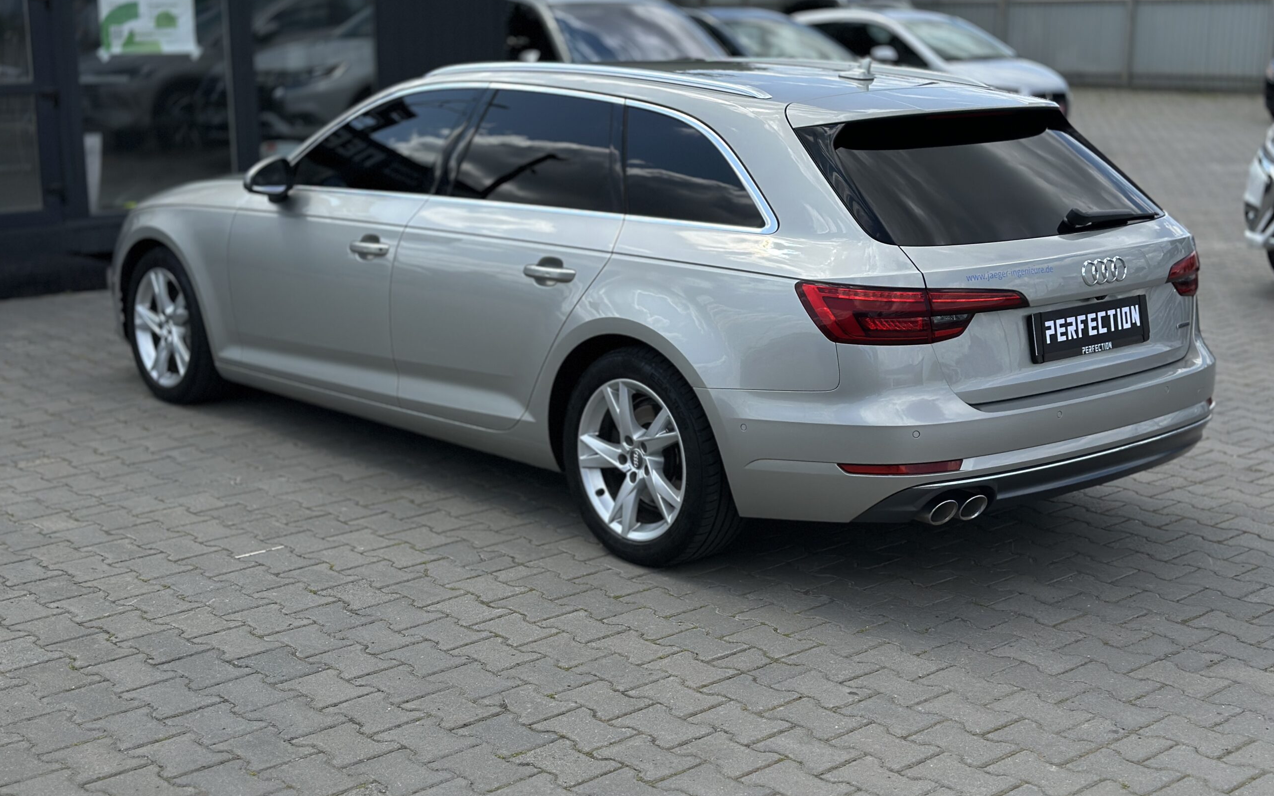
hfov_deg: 39.6
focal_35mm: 51
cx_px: 637
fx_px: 1771
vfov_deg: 25.3
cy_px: 344
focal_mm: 6.86
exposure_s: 1/5556
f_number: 1.78
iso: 100
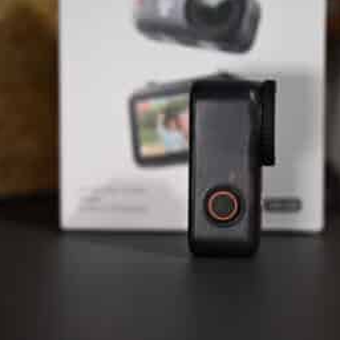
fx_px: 1122
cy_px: 170
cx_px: 211
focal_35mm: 101
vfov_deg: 17.2
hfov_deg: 17.2
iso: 100
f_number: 4
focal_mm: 78
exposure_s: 1/100
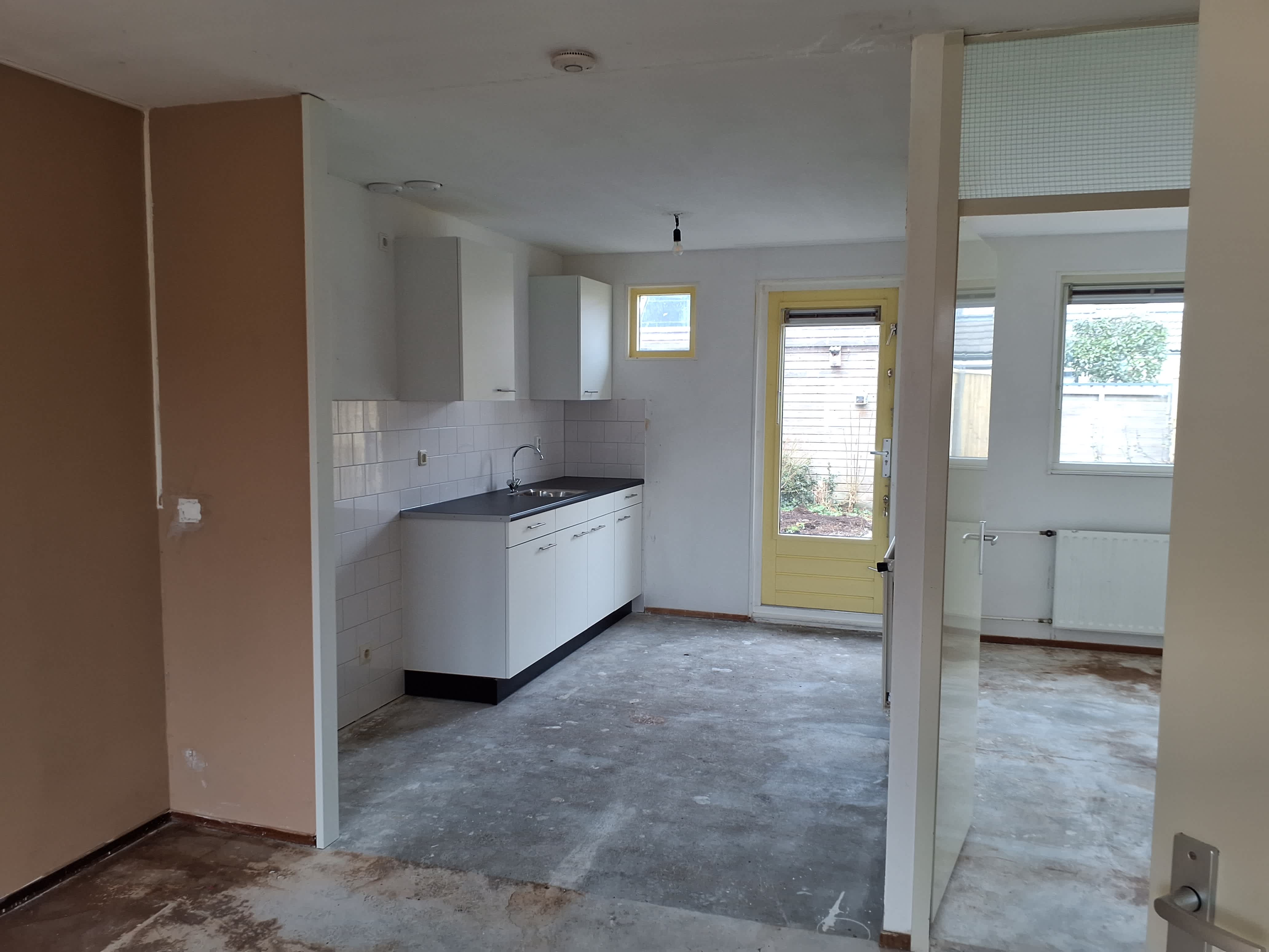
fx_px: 990
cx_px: 634
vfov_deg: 51.4
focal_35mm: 27
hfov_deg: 65.3
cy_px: 476
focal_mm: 3.6
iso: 64
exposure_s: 1/50
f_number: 1.9
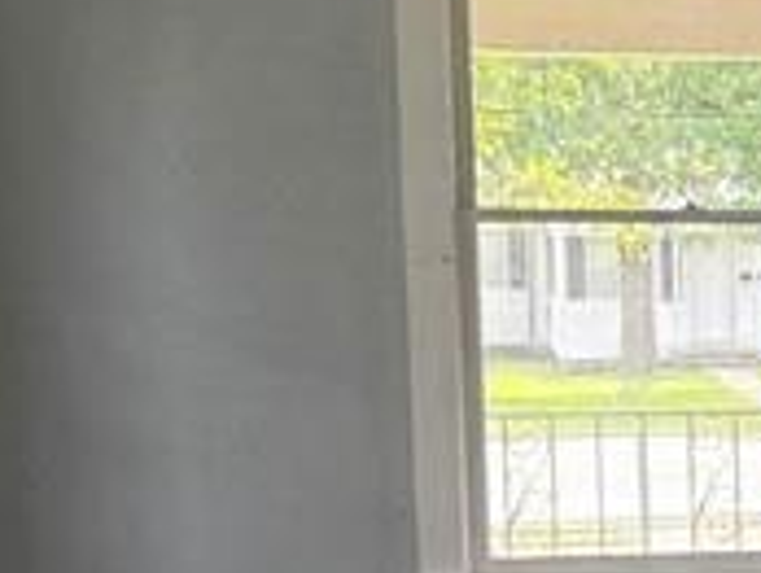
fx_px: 3104
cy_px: 630
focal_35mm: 141
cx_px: 1176
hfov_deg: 13.1
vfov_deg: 10.4
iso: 125
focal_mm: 6.76
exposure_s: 1/121
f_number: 1.78
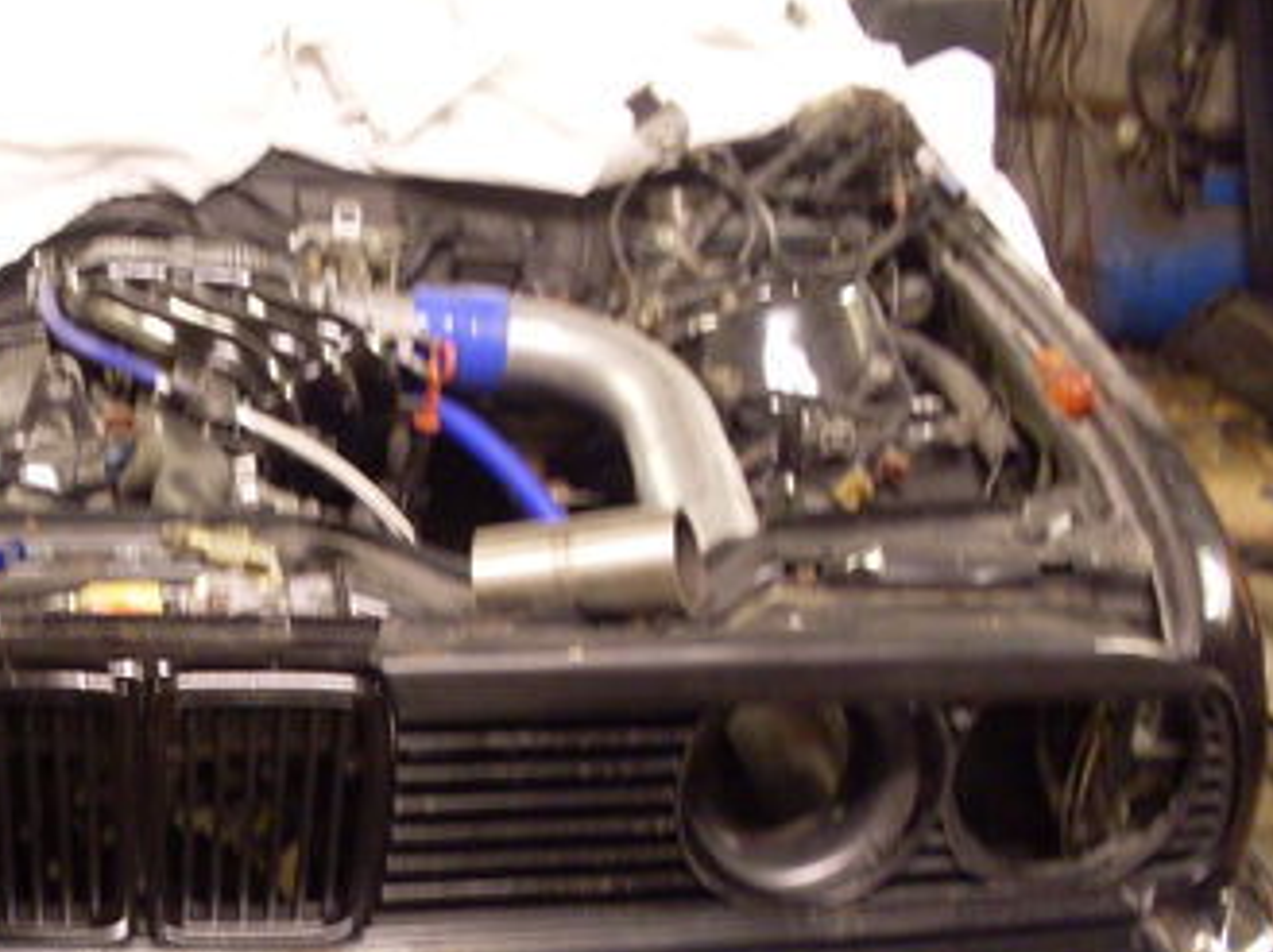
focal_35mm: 74
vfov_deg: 19.4
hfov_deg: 25.7
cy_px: 886
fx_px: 2718
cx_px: 197
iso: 200
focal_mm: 6.3
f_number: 2.8
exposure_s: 1/3
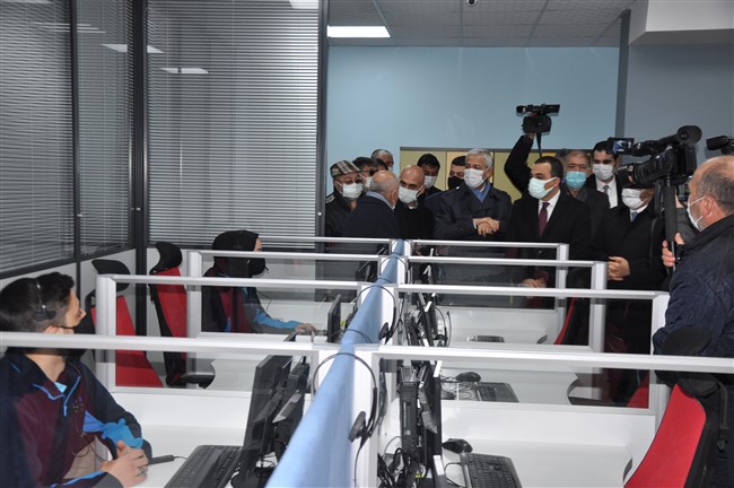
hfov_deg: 49.6
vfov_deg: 34.1
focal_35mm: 39
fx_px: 794
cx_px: 367
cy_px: 244
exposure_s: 1/60
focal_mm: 26
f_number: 4
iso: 200
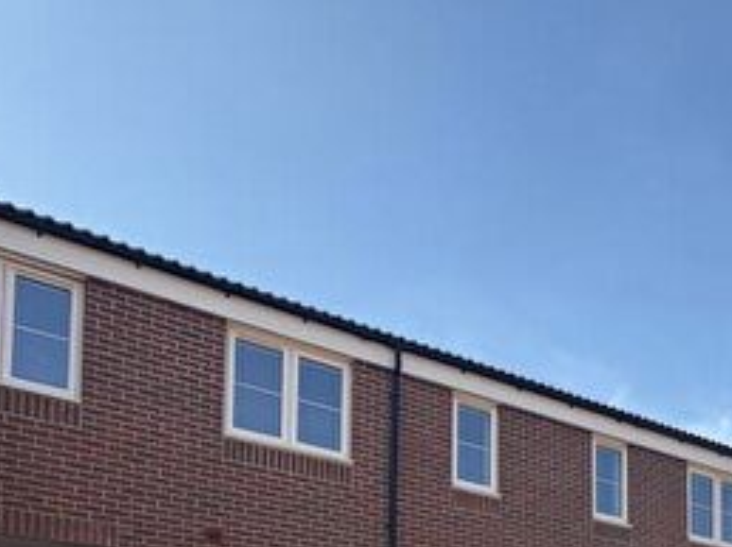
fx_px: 803
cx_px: 545
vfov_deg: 29.8
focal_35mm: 38
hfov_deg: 47.3
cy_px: 718
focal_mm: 2.22
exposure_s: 1/646
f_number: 2.2
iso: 40
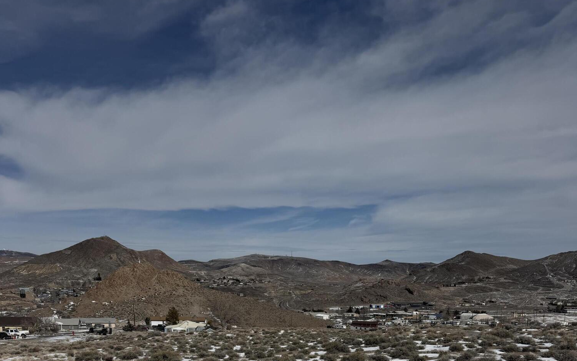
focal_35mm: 34
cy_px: 375
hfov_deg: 56.7
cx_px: 288
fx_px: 535
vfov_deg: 33.5
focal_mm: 6.76
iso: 100
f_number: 1.78
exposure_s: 1/32258
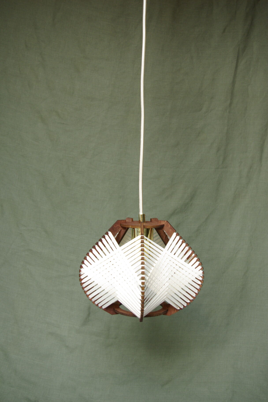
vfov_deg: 53.1
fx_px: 402
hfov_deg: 36.9
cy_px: 201
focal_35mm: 36
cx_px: 134
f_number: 5
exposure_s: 1/250
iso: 500
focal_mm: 24
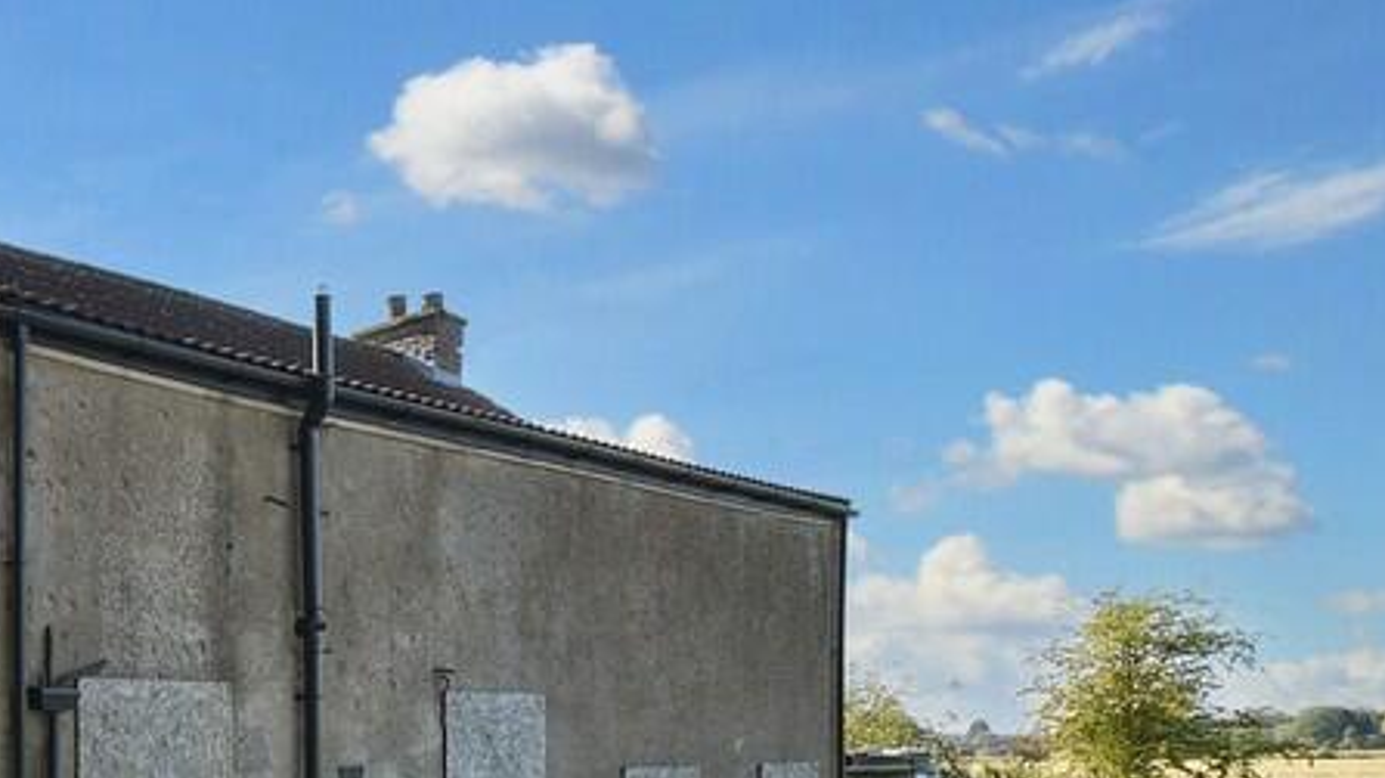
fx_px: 1322
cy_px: 752
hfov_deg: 46.9
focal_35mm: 36
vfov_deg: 30.8
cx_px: 25
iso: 100
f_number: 7.1
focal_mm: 10
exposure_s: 1/200
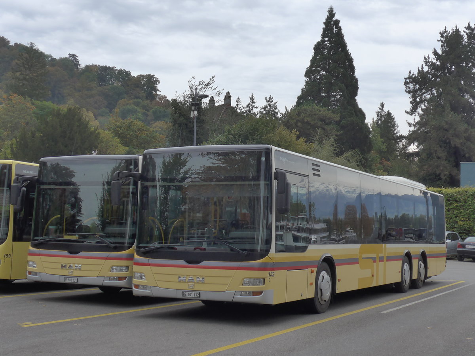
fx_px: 755
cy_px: 178
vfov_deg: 26.6
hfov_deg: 34.9
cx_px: 238
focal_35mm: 55
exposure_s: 1/320
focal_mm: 11.3
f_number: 3.4
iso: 160
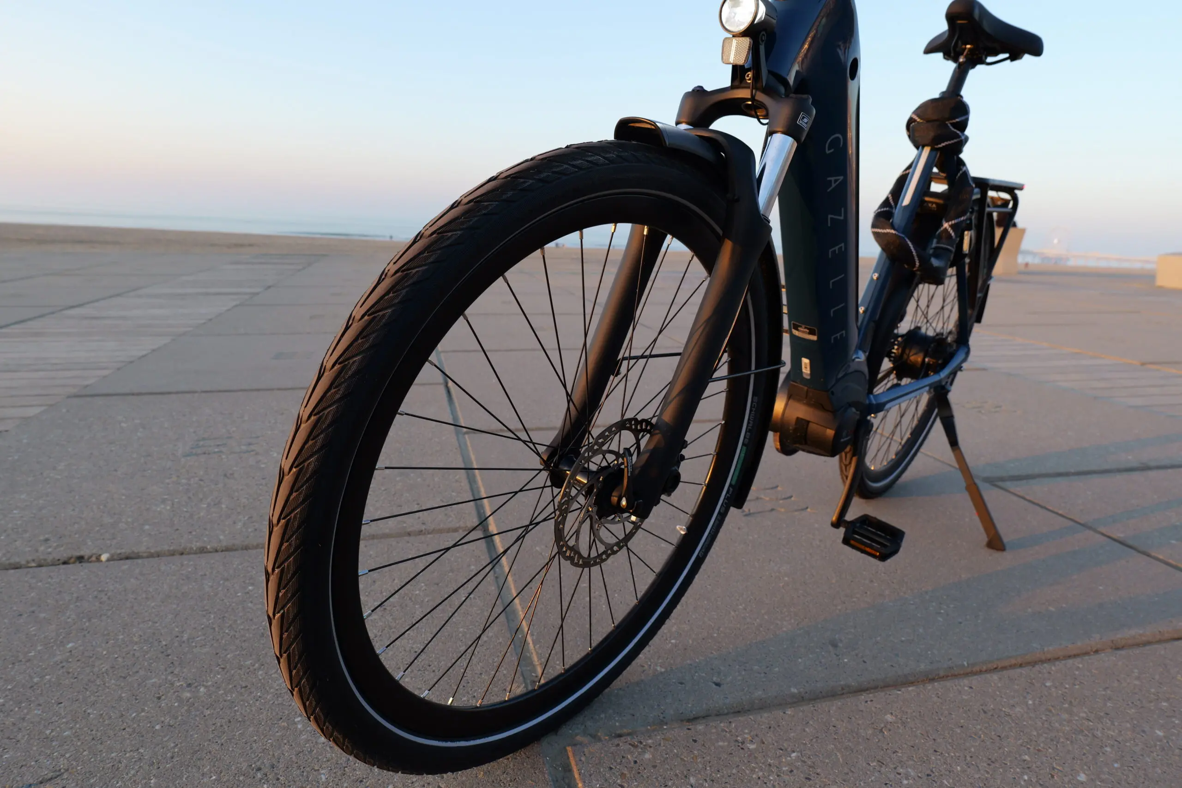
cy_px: 394
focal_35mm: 20
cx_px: 591
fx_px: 657
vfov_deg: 61.9
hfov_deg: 84.0
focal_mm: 20
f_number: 7.1
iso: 800
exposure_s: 1/250
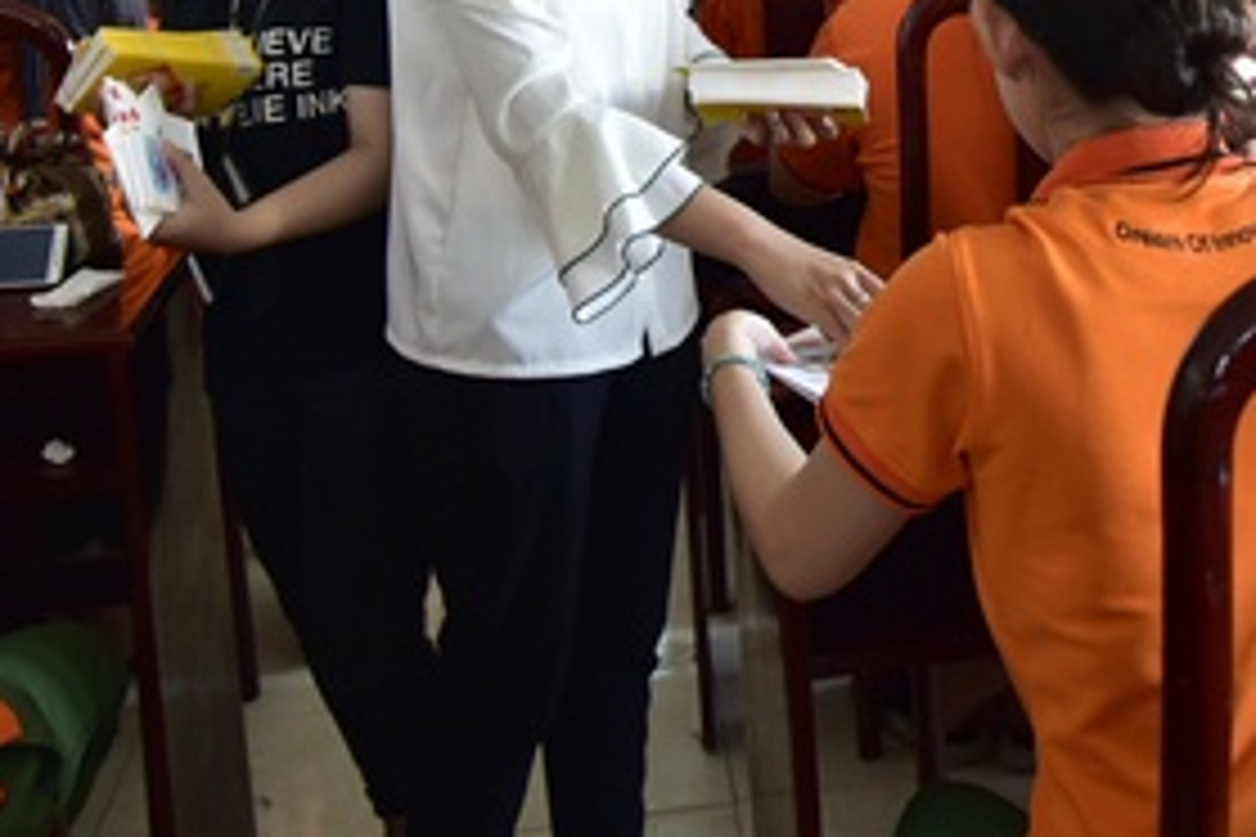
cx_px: 936
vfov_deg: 22.8
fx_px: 1954
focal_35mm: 56
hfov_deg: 34.9
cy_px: -74
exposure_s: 1/30
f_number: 4
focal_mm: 24
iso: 800
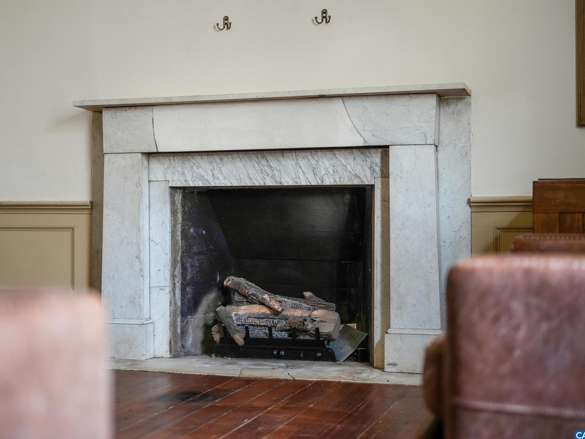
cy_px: 222
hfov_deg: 34.9
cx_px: 269
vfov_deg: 26.6
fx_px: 930
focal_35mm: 55
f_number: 1.8
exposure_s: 1/60
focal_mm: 50
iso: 800
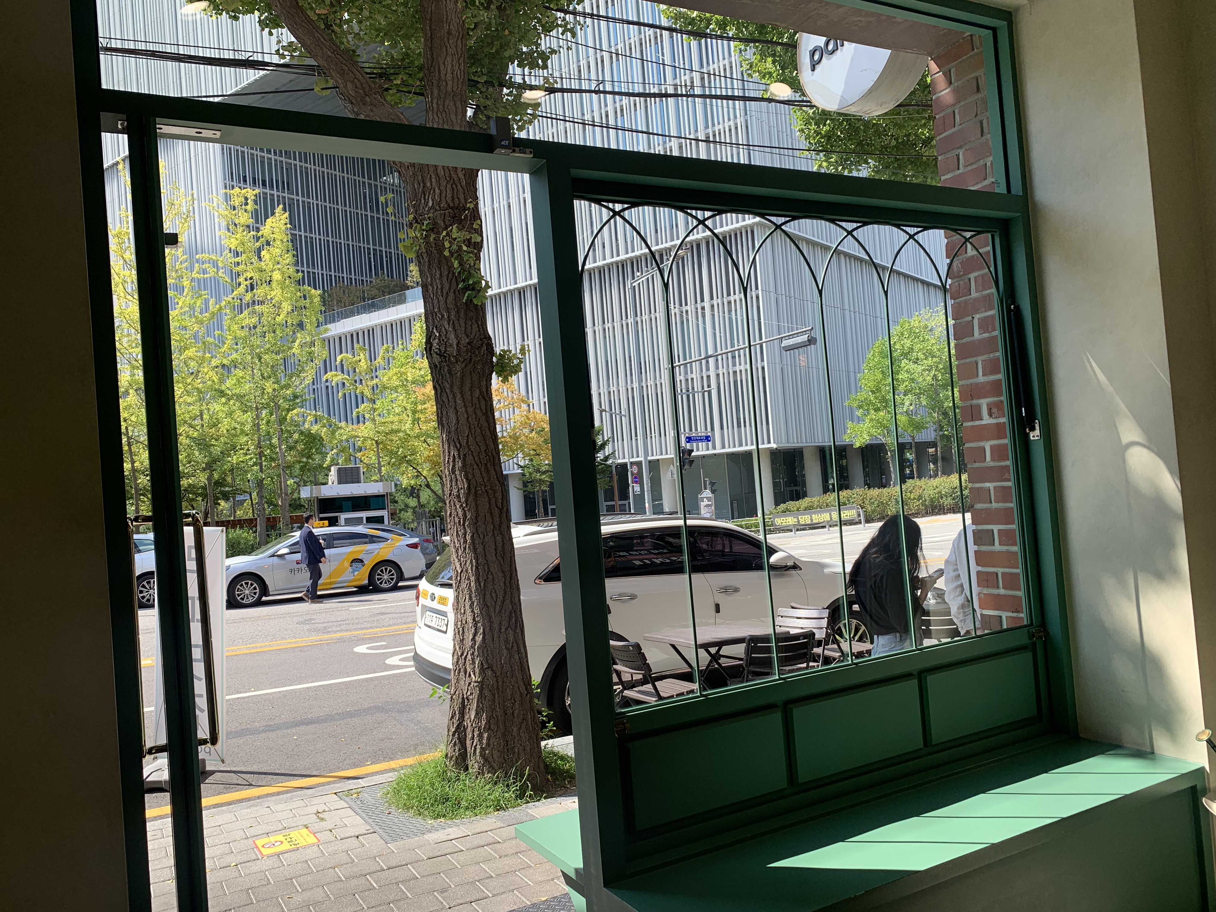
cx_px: 608
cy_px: 456
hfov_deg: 67.3
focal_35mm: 26
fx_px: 913
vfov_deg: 53.1
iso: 25
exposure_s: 1/749
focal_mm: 4.25
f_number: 1.8
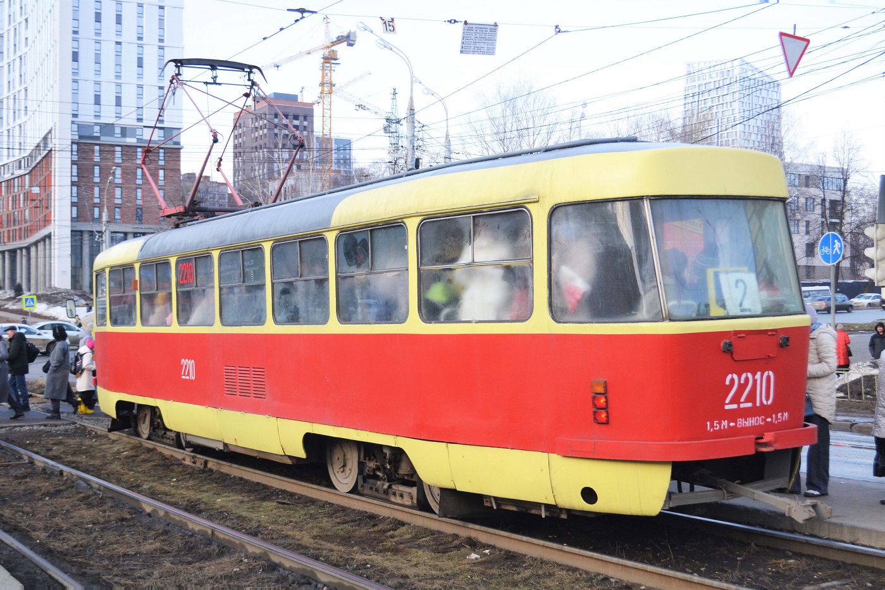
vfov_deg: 28.1
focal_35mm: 48
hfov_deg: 41.1
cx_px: 442
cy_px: 295
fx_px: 1180
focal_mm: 32
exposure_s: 1/500
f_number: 4.8
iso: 500
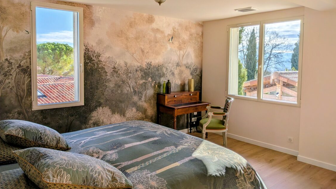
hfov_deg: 69.9
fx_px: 241
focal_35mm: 27
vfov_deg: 42.7
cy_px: 77
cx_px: 165
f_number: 1.7
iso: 30
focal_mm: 4.53
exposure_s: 1/6098
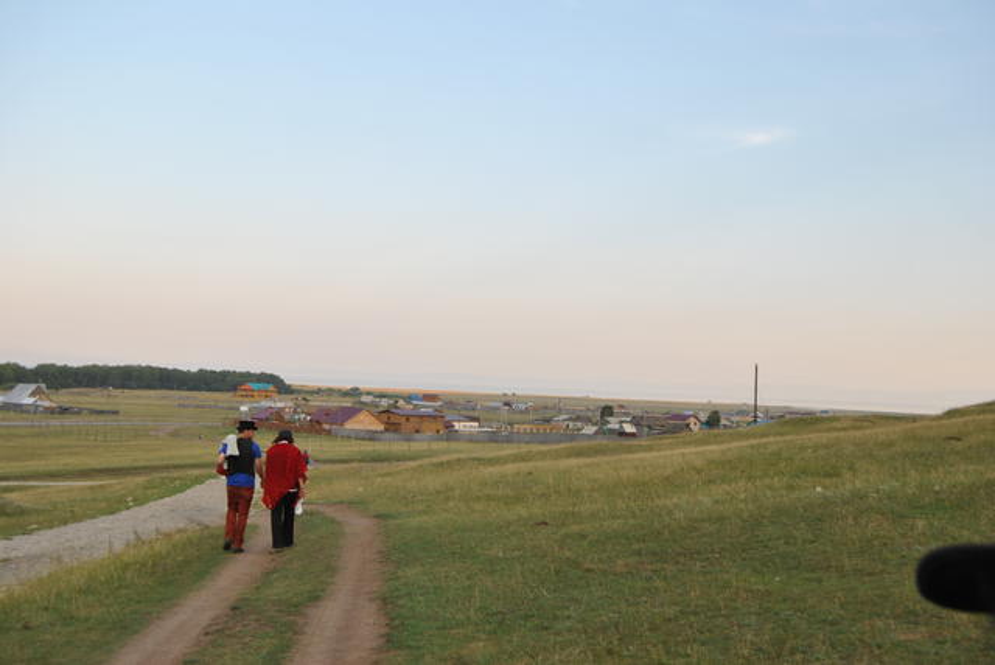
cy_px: 332
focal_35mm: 42
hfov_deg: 46.4
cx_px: 498
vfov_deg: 32.0
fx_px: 1162
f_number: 5.6
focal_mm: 28
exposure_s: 1/125
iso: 140
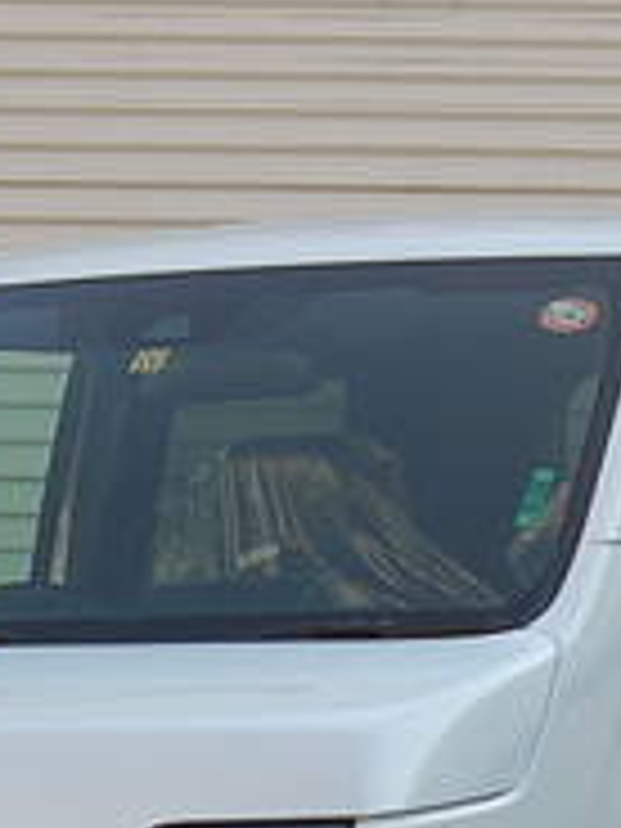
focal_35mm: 221
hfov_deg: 6.7
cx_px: 297
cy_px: 900
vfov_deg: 8.9
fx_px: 5286
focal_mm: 44
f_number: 6.3
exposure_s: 1/160
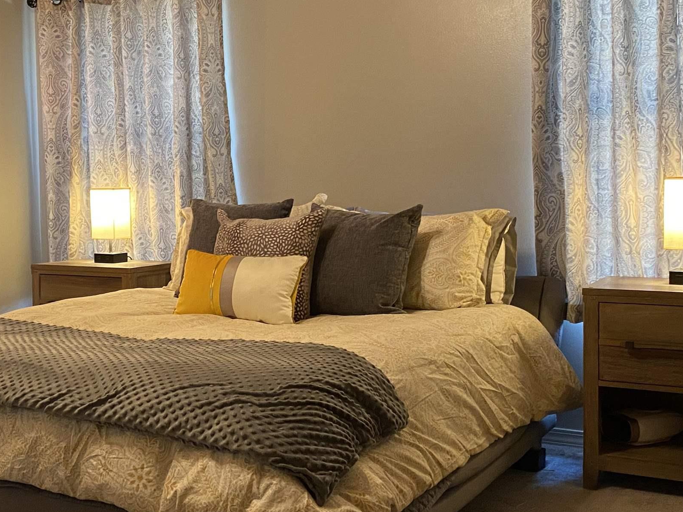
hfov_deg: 37.3
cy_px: 230
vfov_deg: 29.1
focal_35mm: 50
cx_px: 176
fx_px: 987
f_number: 1.8
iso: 400
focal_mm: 4.25
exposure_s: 1/60
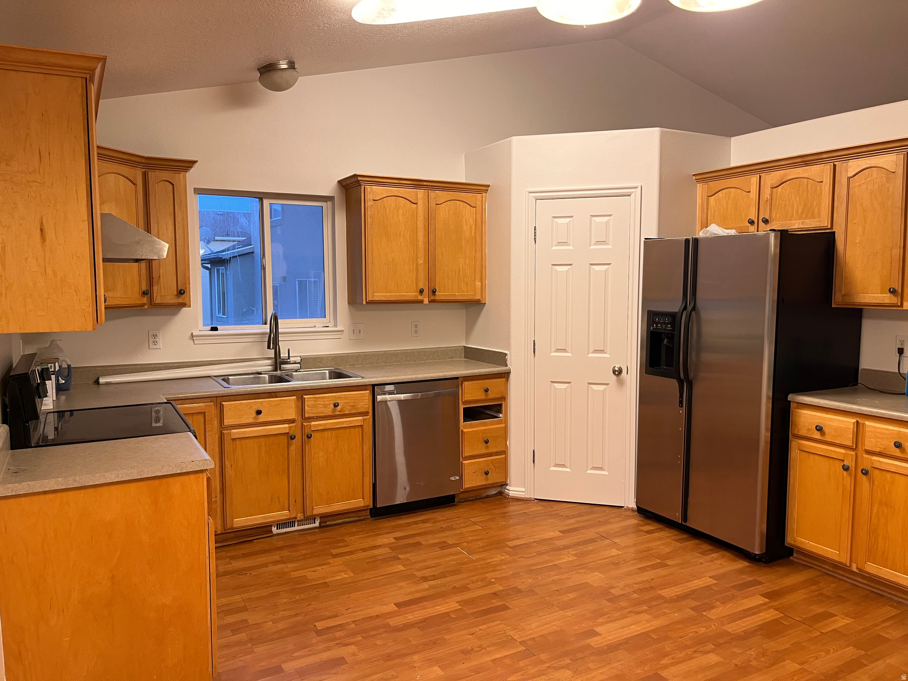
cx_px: 454
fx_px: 682
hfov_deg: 67.3
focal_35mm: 26
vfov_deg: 53.1
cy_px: 340
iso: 80
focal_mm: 5.1
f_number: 1.6
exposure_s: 1/60
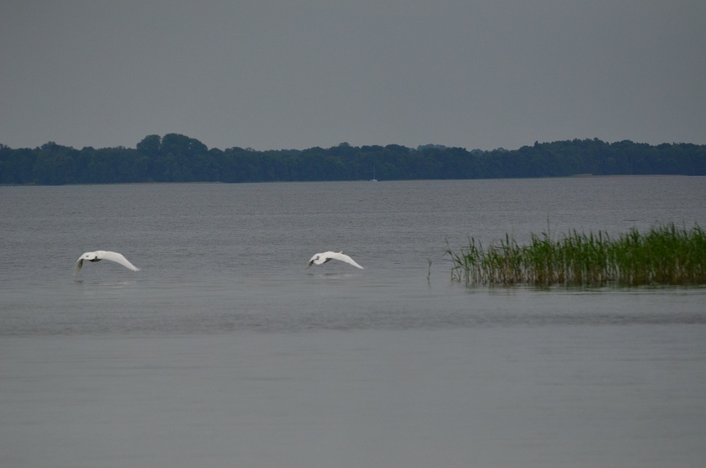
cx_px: 353
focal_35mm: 360
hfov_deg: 5.7
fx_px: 7044
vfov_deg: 3.8
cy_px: 234
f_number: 5.3
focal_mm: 240
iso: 800
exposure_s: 1/8000
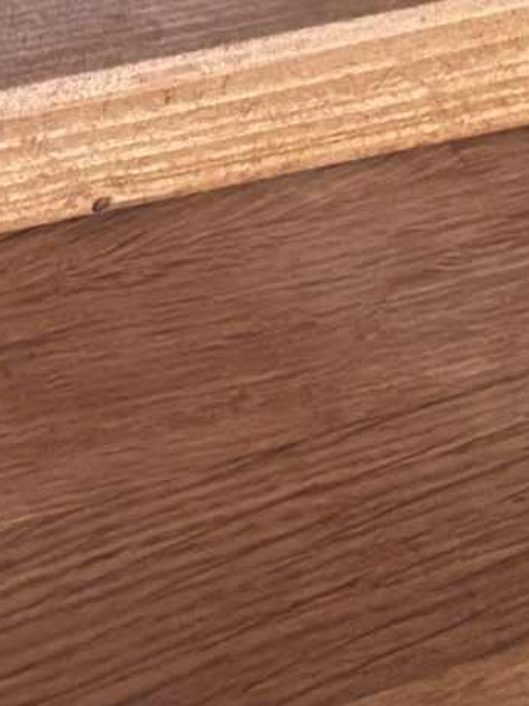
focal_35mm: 145
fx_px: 2956
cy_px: -738
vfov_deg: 12.0
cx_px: -266
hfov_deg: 9.9
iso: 500
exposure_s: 1/60
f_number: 1.6
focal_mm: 5.96
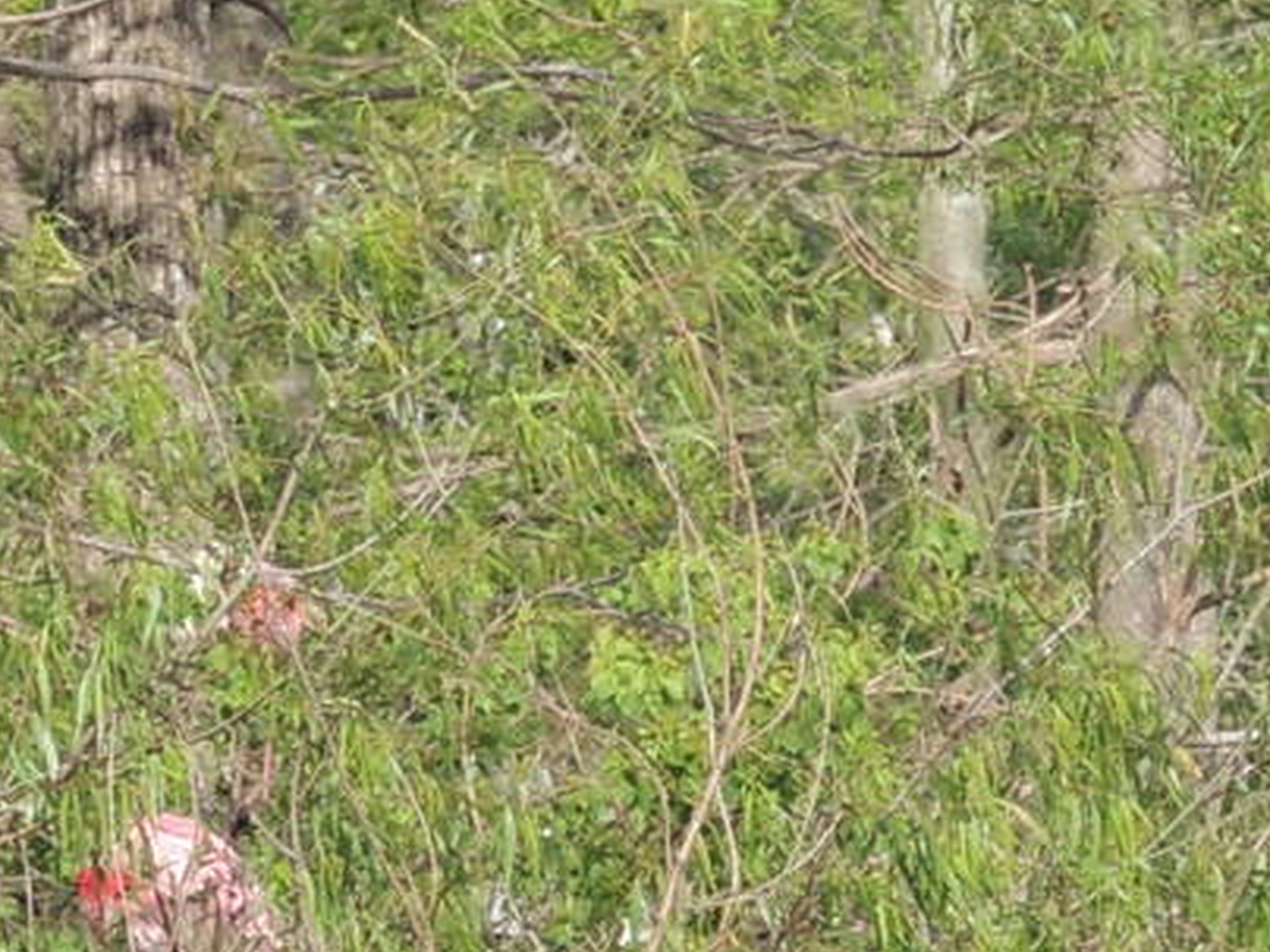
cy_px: -361
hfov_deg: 1.8
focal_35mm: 1089
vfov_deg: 1.4
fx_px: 39953
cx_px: -591
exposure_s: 1/500
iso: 180
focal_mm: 49
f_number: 4.7
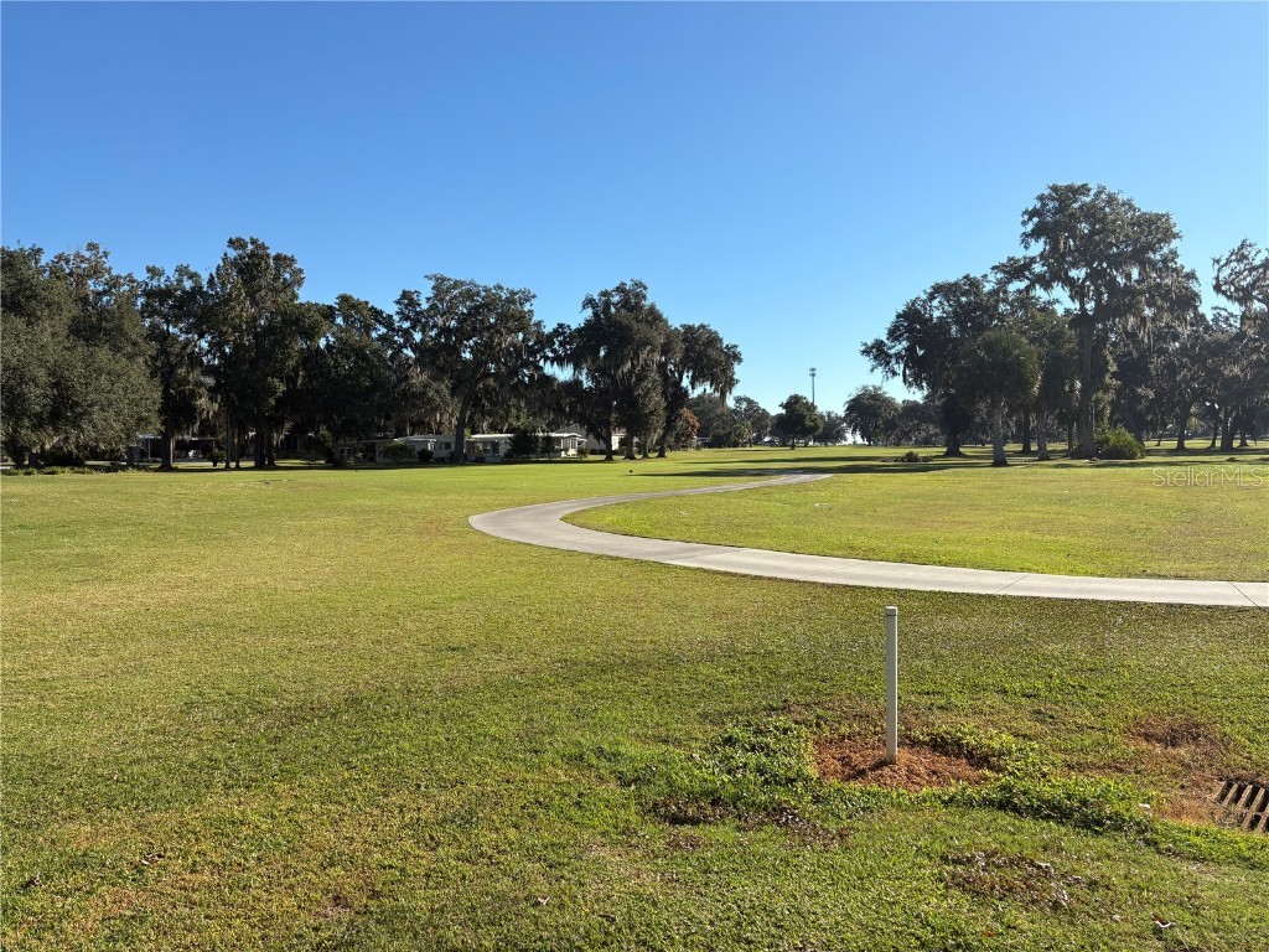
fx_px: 953
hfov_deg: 67.3
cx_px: 634
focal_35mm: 26
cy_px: 476
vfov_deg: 53.1
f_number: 1.6
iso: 50
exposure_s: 1/3279
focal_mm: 5.96
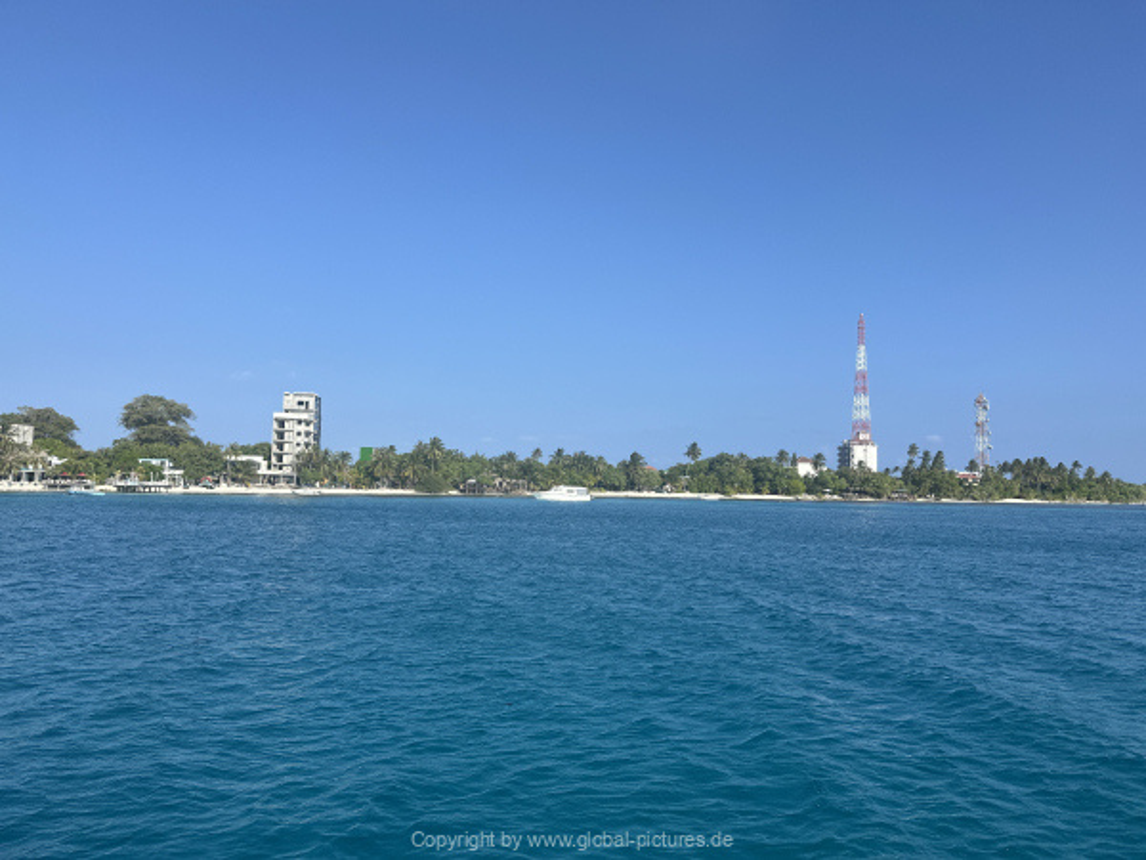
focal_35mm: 24
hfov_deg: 71.6
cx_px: 573
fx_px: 795
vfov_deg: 56.8
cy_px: 430
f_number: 1.78
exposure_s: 1/5000
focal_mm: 6.86
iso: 80
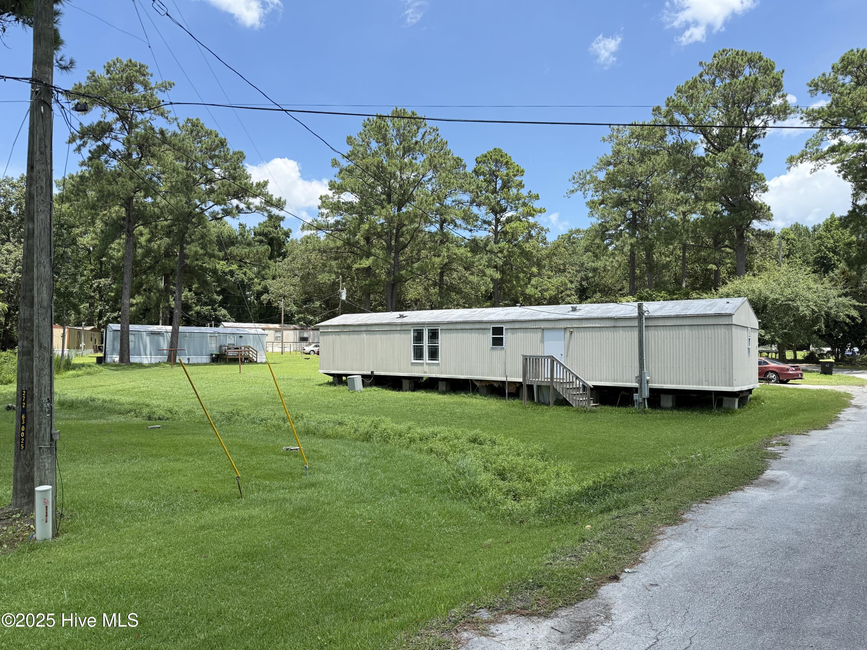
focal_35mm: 24
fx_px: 601
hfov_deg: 71.6
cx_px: 434
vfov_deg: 56.8
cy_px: 325
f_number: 1.78
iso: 100
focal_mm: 6.76
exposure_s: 1/1618
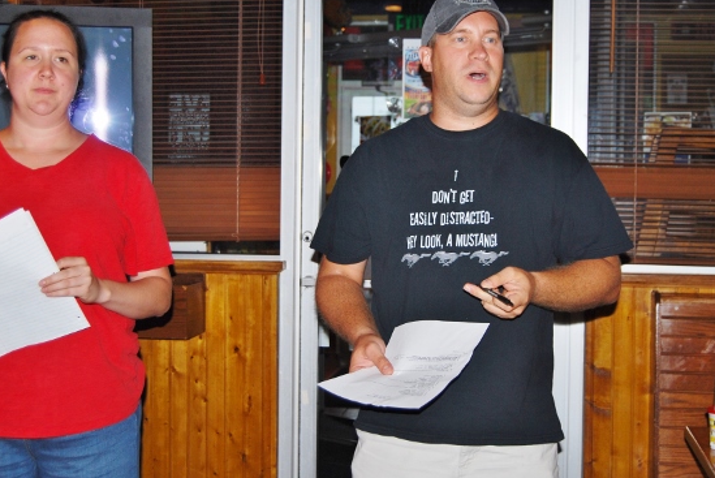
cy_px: 207
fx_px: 1113
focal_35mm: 56
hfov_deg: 35.6
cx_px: 378
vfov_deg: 24.2
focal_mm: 32
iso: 200
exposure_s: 1/60
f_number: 4.5
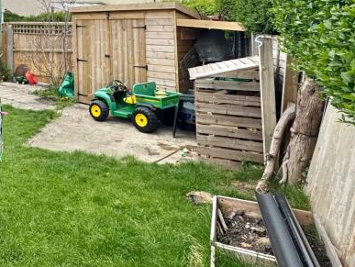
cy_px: -6
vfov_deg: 34.8
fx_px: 380
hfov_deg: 40.6
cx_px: -33
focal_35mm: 37
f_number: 2.2
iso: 40
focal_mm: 2.22
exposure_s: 1/1709
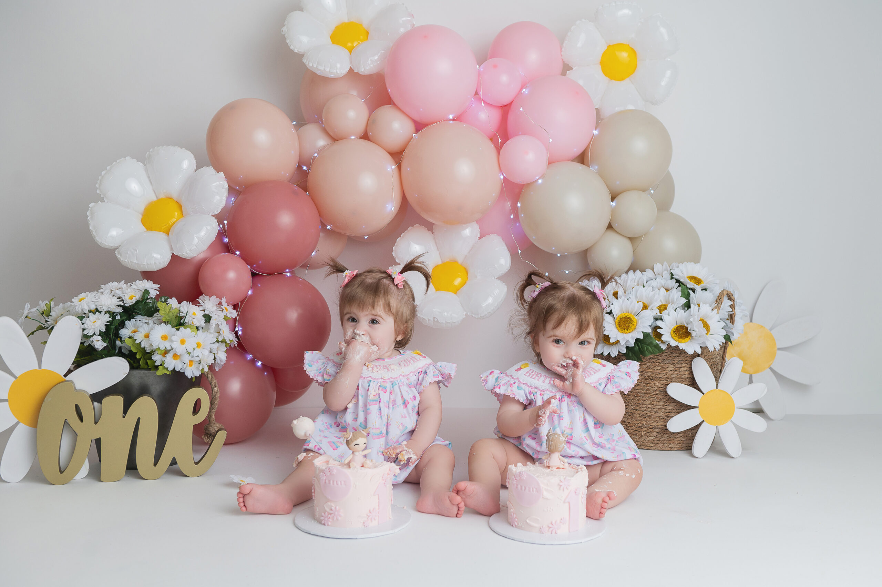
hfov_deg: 53.2
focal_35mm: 36
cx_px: 441
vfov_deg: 36.8
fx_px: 881
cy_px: 294
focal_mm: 36
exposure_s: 1/200
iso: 320
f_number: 3.5
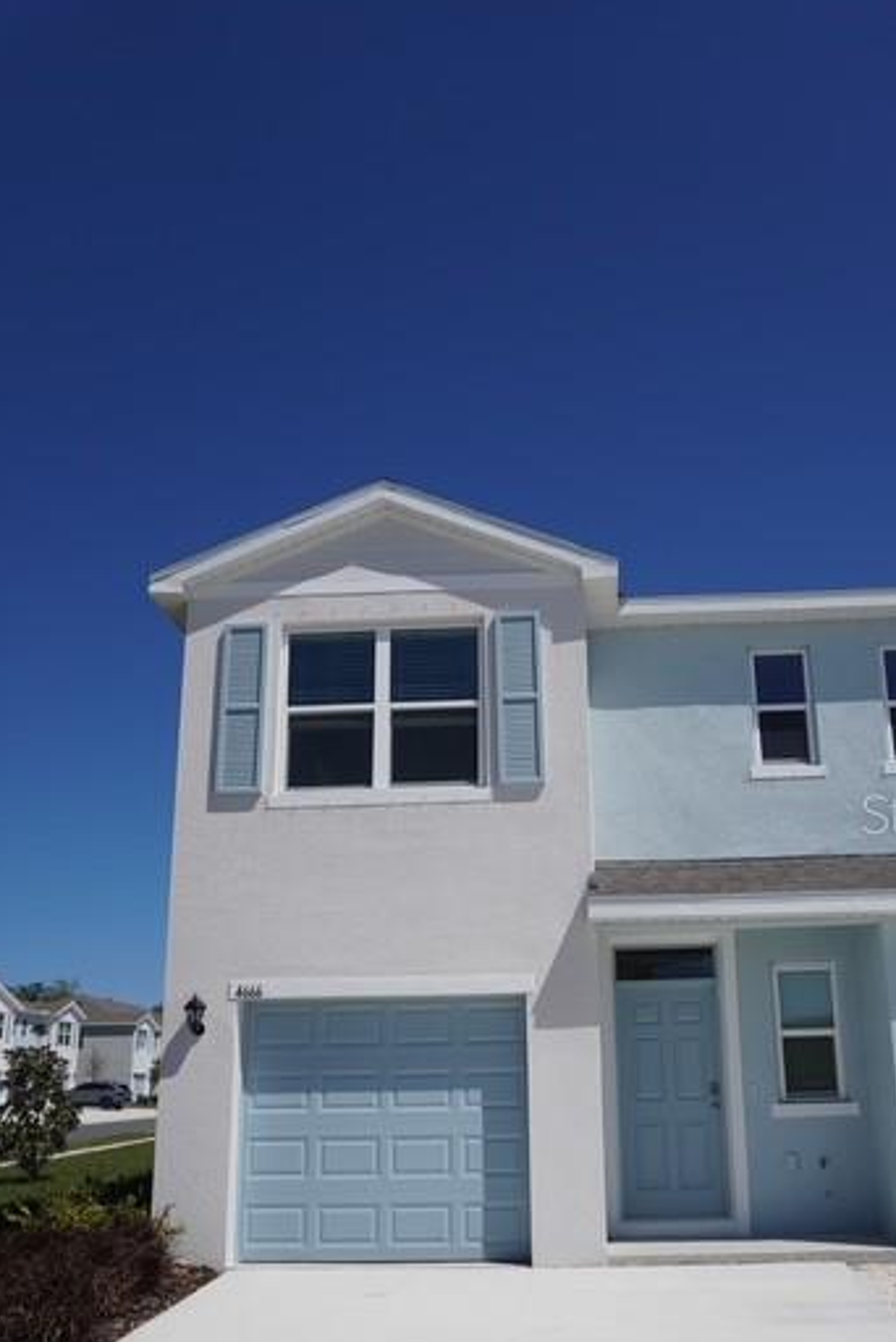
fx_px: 1118
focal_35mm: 30
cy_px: 813
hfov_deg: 43.4
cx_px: 548
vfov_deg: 61.3
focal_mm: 16
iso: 100
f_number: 5.6
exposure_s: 1/1250
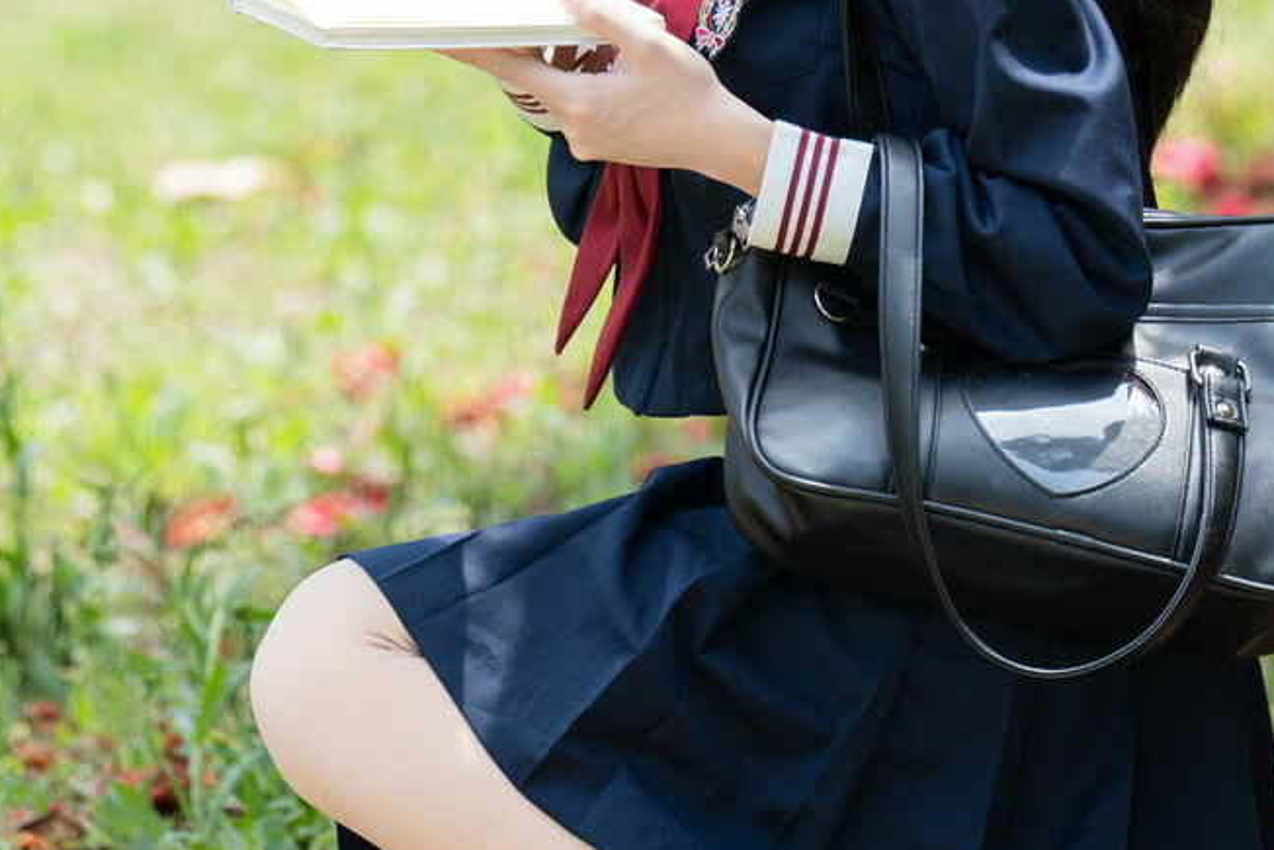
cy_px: -198
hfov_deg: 5.4
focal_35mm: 384
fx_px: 13591
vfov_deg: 3.6
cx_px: 637
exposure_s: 1/400
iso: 125
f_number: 3.2
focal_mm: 159
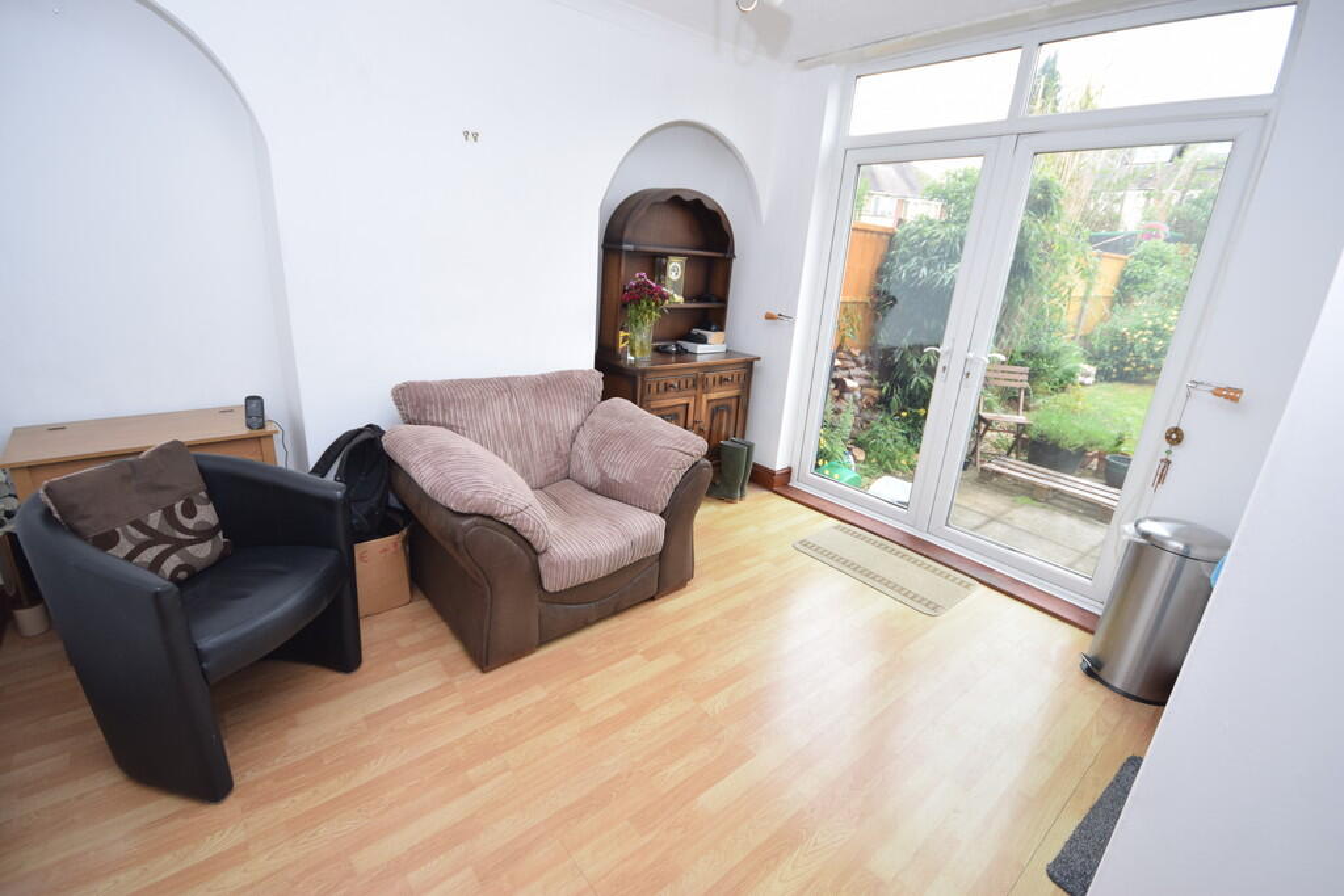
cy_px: 448
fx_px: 560
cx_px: 672
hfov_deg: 100.4
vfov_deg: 77.3
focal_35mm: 15
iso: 400
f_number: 4.5
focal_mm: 10
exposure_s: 1/80
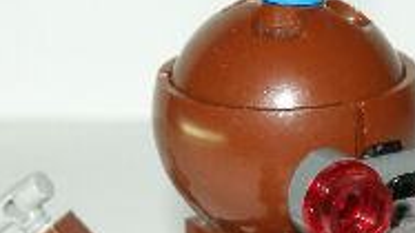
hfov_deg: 12.3
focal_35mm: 175
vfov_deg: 6.9
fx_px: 1925
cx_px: 317
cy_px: 242
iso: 64
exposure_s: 1/30
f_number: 3.1
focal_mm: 10.1
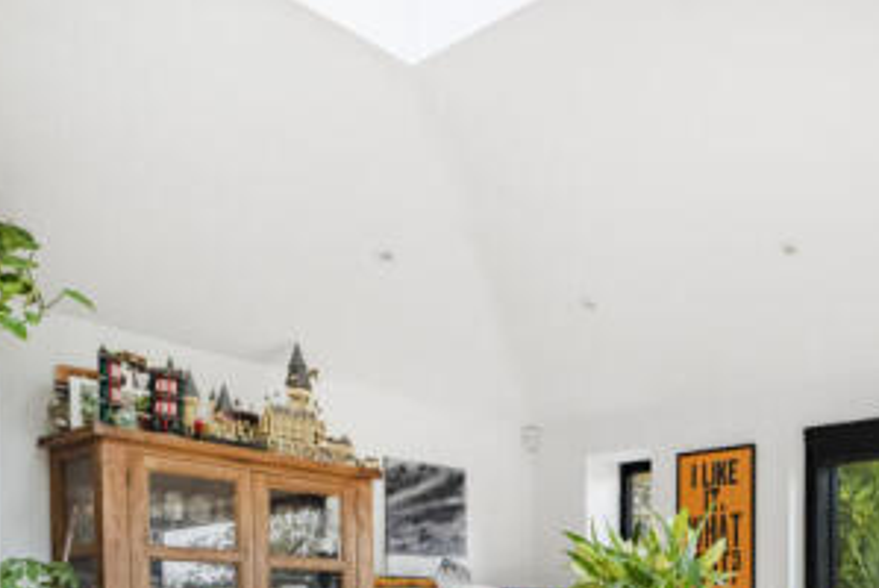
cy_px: 616
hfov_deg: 43.6
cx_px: 941
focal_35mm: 35
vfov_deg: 33.9
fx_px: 855
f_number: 7.1
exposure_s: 1/100
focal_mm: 16
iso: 800
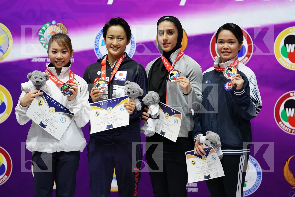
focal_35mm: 120
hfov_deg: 17.1
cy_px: 98
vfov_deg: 11.4
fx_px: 983
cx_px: 148
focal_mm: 120
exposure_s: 1/250
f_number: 2.8
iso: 800
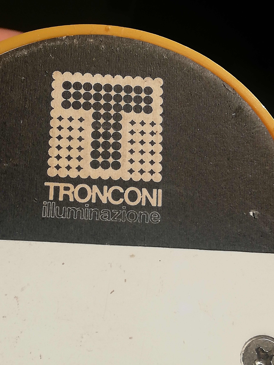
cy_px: 182
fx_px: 823
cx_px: 137
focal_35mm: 78
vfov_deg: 25.0
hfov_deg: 18.9
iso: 160
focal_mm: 3.81
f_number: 2.2
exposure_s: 1/33.3
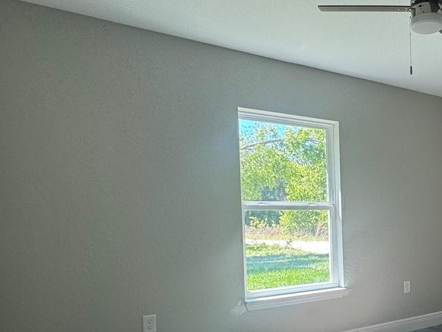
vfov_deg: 41.0
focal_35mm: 34
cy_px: 234
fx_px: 434
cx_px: 412
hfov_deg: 47.5
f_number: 2.2
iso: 64
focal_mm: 2.22
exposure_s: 1/120
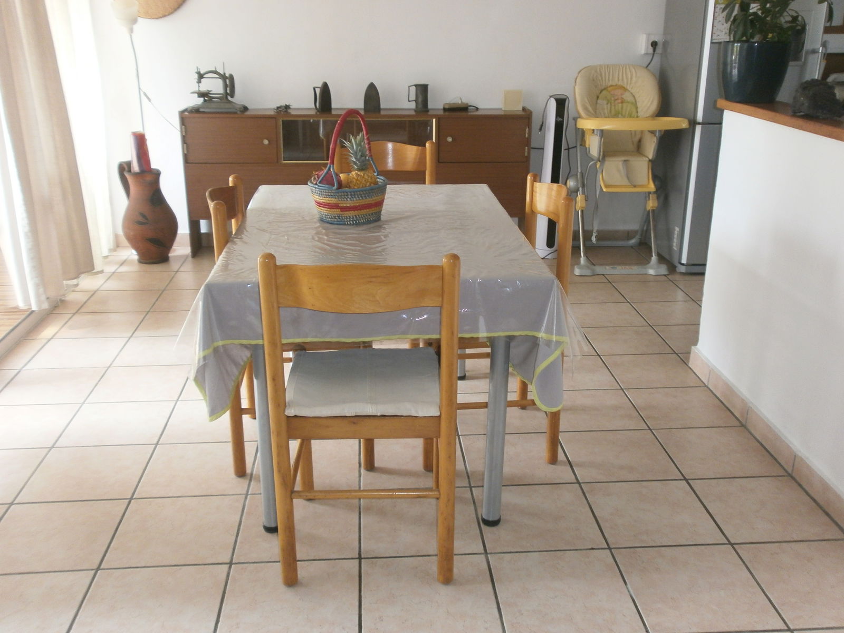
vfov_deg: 44.2
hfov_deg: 56.8
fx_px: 780
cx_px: 422
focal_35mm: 32
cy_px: 316
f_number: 3.1
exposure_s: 1/30
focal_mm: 5.8
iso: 125
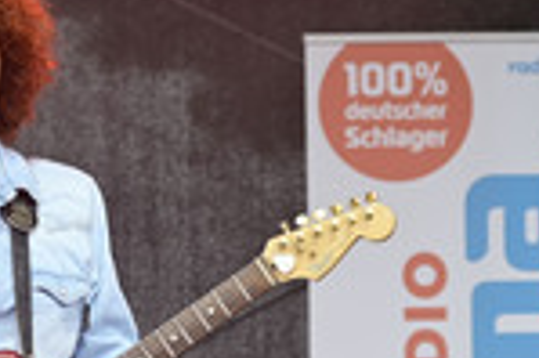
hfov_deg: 8.0
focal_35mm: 257
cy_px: 344
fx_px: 3844
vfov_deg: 5.3
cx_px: 335
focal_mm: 85
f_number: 3.5
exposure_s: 1/400
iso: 320
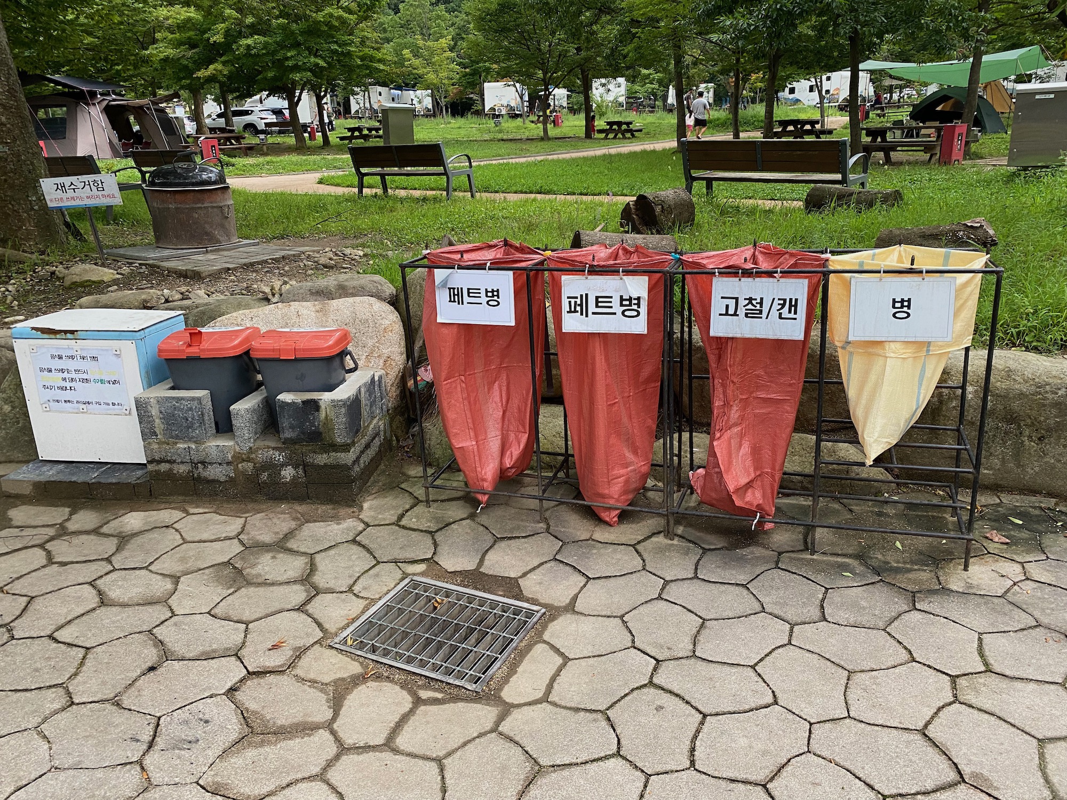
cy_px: 400
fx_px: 801
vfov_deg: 53.1
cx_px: 534
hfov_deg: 67.3
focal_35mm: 26
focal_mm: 4.25
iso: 125
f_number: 1.8
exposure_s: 1/66
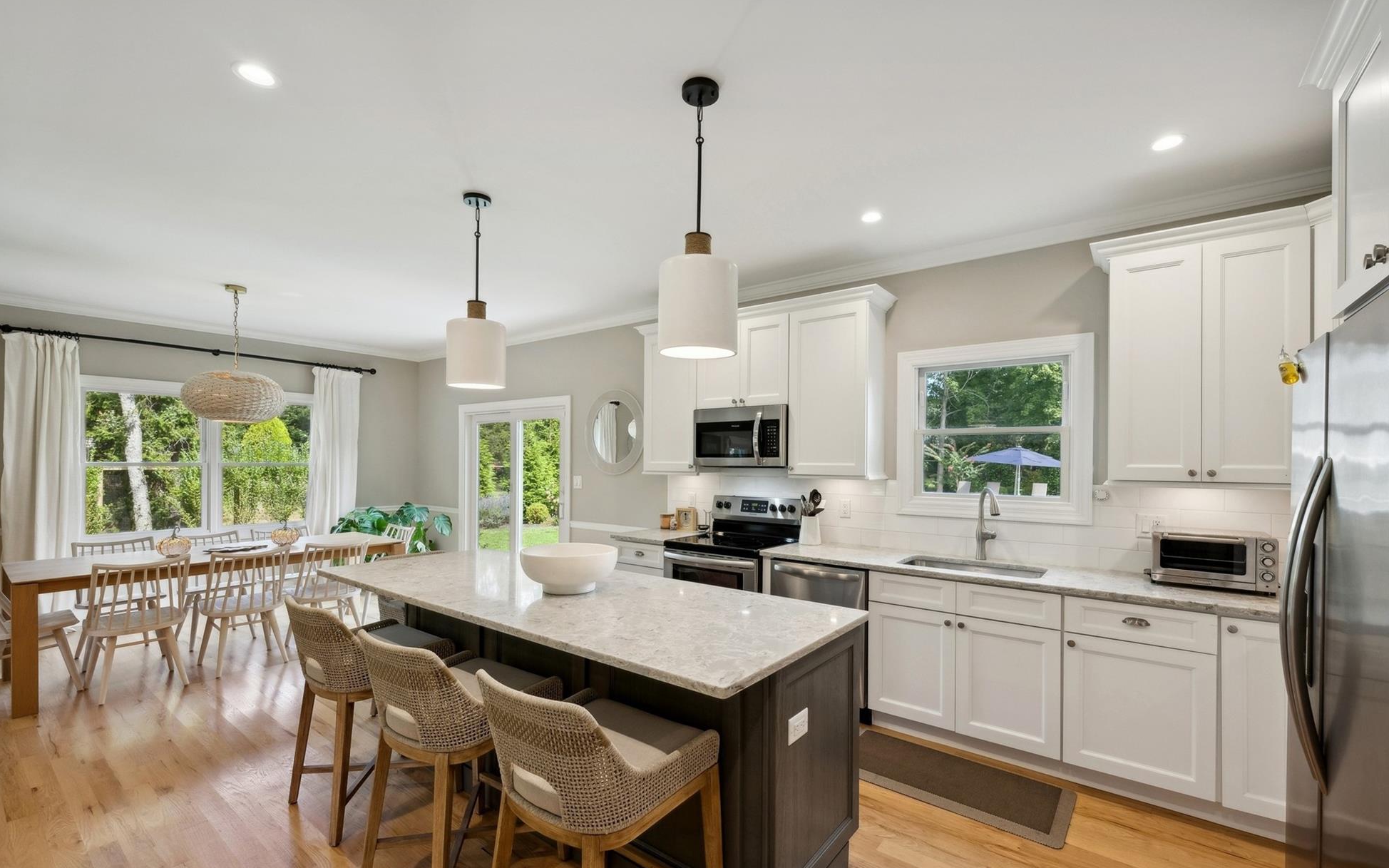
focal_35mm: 15
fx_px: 568
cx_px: 705
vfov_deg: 74.7
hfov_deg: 101.5
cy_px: 459
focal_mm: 14
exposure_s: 1/60
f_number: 8
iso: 800
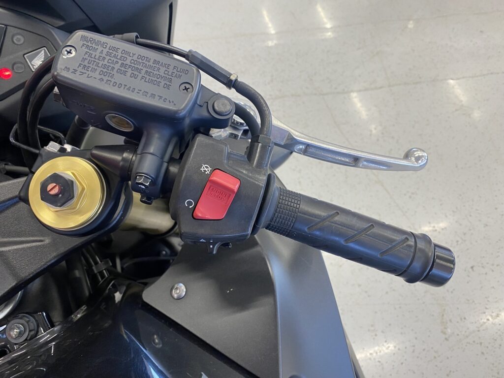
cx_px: 252
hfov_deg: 67.3
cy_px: 189
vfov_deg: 53.1
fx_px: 379
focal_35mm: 26
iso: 80
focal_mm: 4.25
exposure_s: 1/50
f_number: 1.8
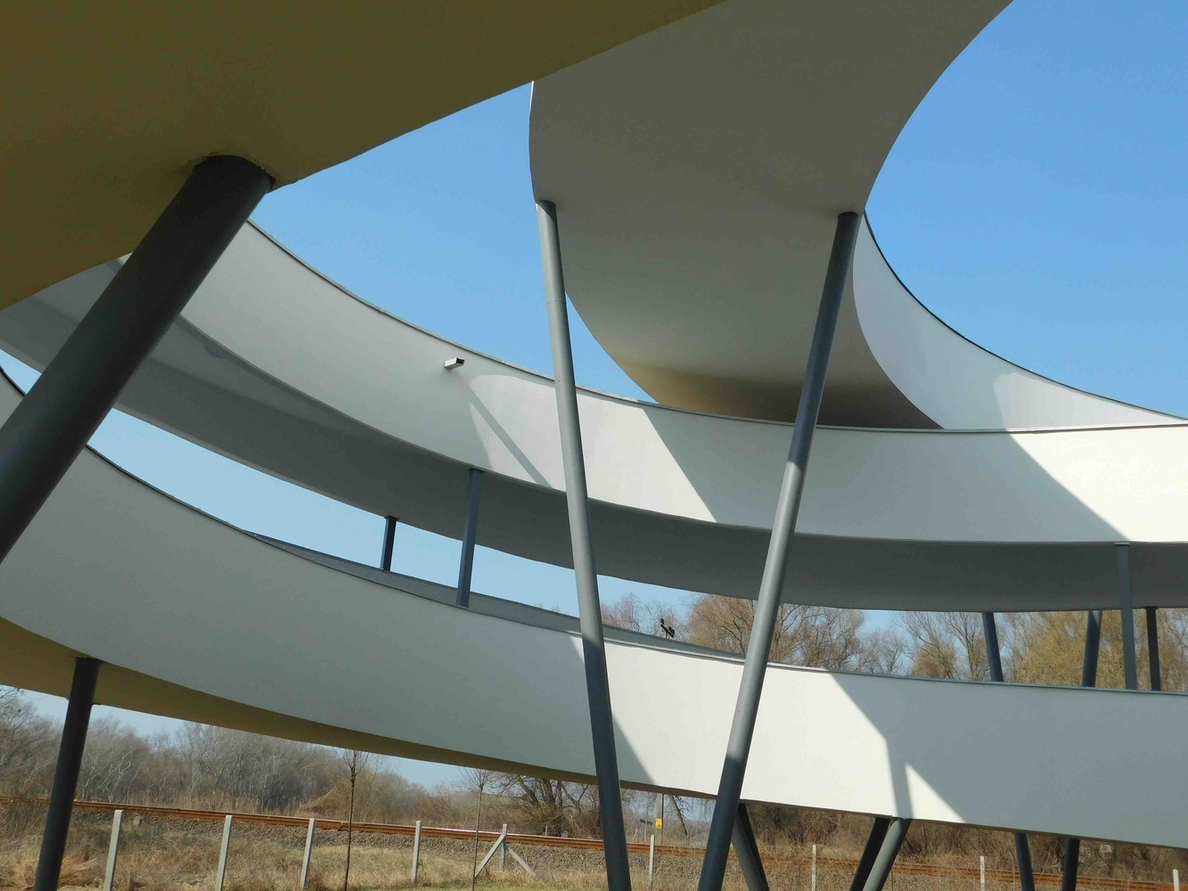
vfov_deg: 39.7
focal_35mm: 36
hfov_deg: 51.4
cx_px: 594
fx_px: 1236
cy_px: 446
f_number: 7
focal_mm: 6.3
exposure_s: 1/400
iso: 125
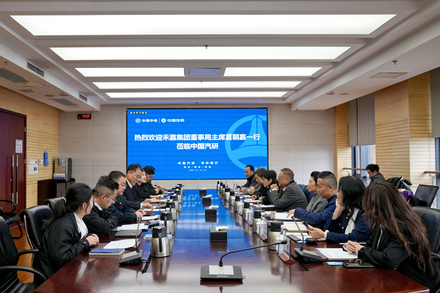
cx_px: 220
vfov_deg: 43.6
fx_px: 367
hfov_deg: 61.9
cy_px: 146
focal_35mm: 30
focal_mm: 30
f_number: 6.3
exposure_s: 1/160
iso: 2000
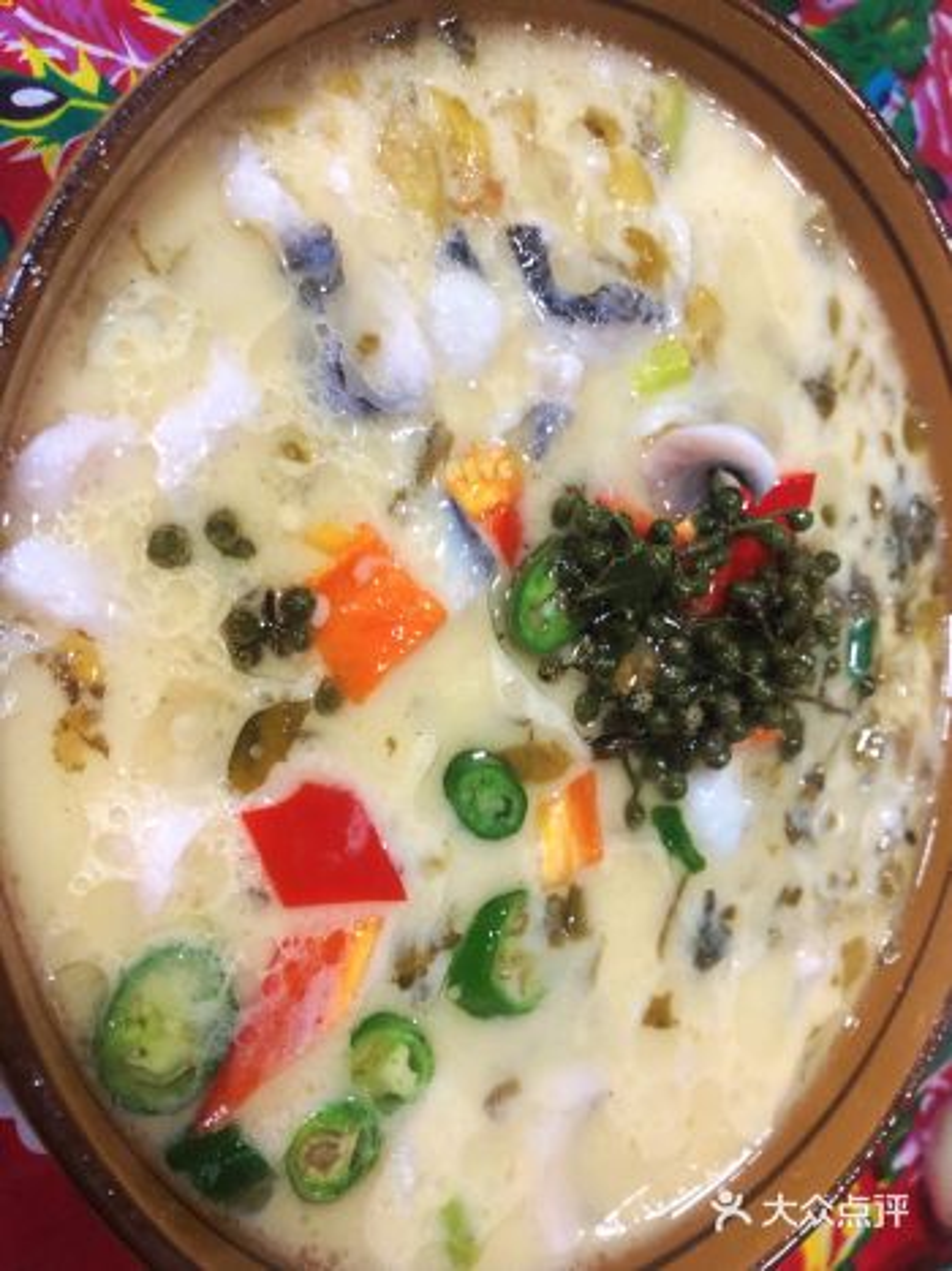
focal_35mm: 28
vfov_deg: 63.5
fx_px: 1027
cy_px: 636
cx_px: 476
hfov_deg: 49.7
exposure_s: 1/17
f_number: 1.8
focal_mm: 3.99
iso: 80
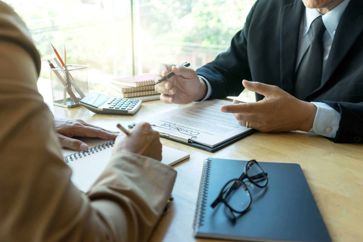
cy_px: 121
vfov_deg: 36.9
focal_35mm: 36
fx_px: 363
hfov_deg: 53.1
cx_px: 182
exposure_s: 1/100
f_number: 4.5
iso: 320
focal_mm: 36
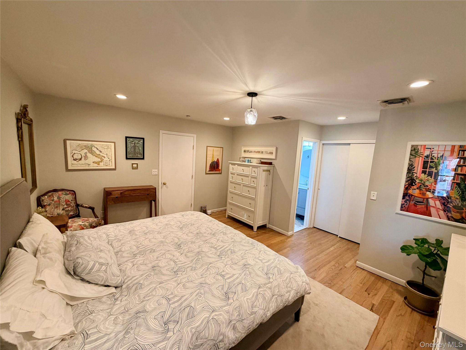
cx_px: 233
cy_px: 175
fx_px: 188
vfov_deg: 85.7
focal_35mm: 14
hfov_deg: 102.1
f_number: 2.2
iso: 250
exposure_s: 1/60
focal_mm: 2.22
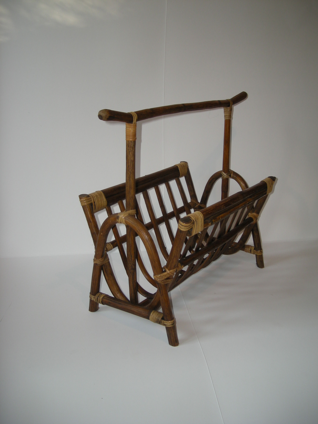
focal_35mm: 35
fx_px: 429
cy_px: 212
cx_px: 159
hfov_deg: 40.7
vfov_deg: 52.6
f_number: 2.8
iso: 50
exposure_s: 1/55.5
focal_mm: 5.7
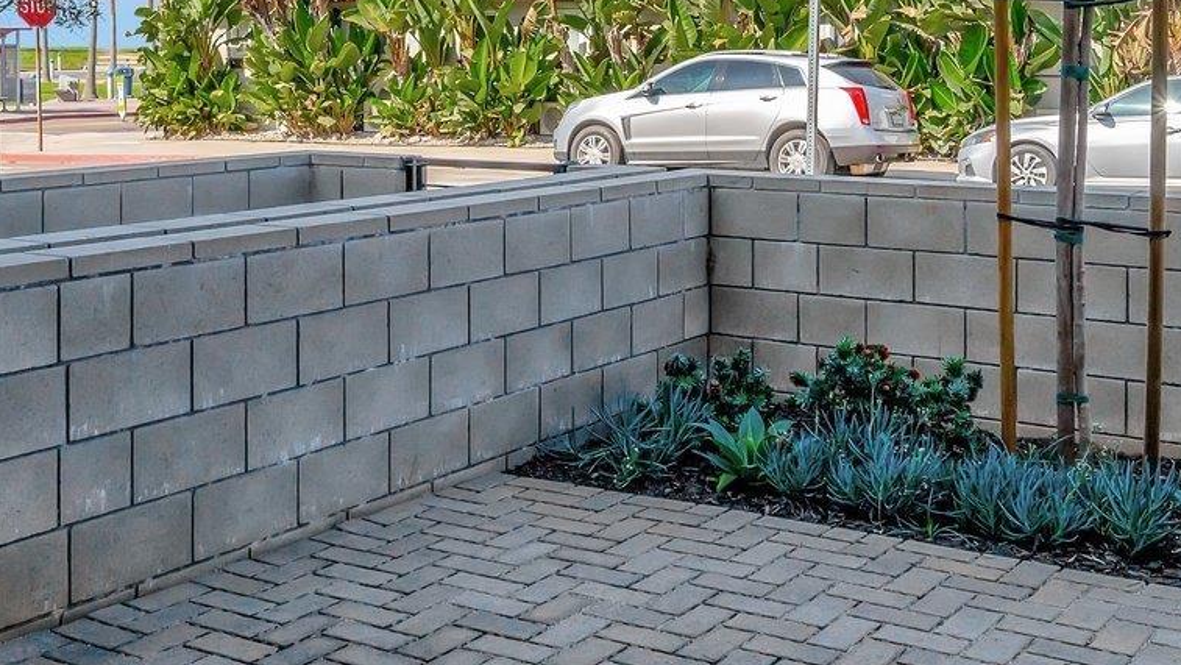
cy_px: 56
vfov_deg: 22.9
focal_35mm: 51
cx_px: 596
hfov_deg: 40.6
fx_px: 1597
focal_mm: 18
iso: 400
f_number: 8
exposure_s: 1/1000
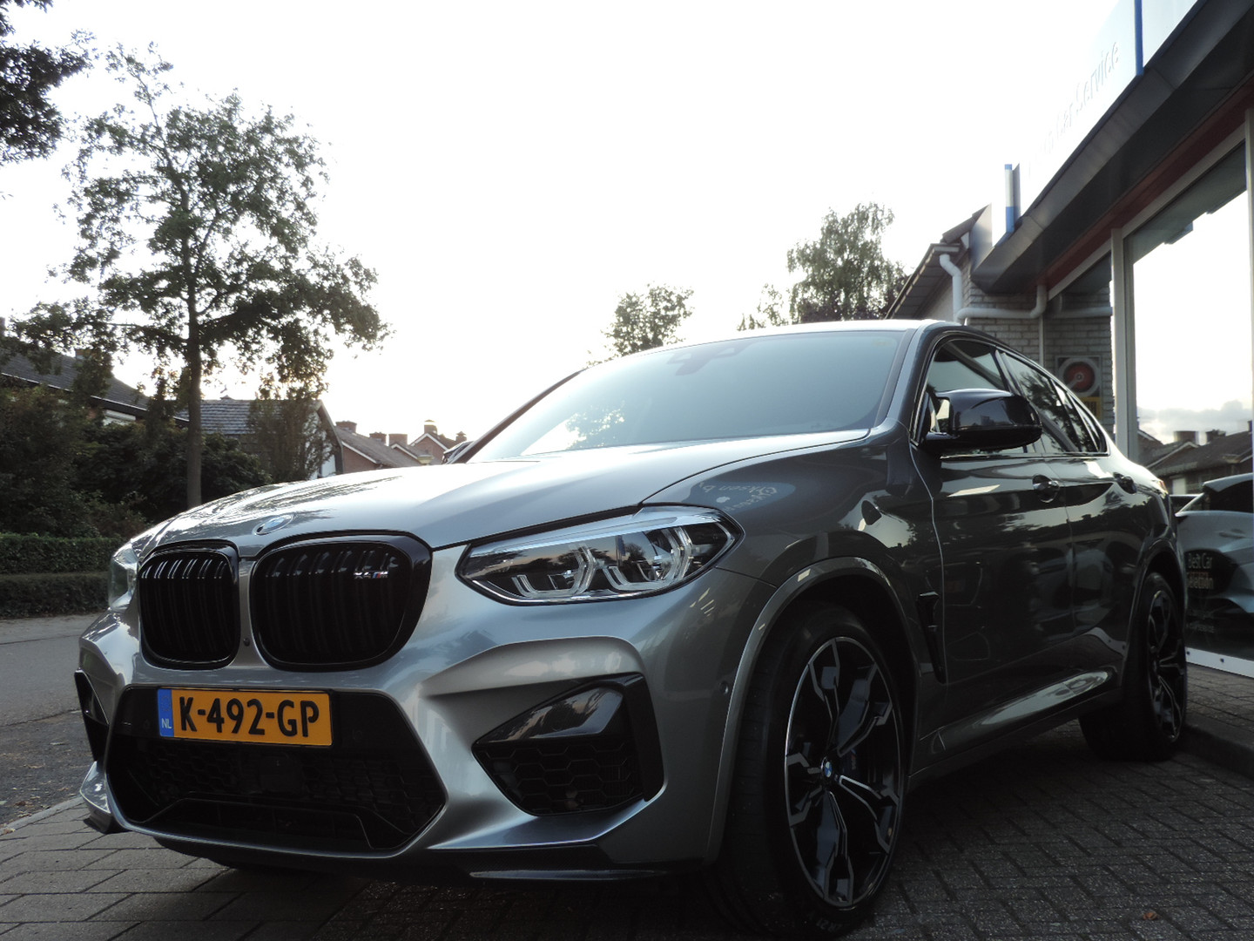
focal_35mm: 40
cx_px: 627
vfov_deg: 36.0
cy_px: 470
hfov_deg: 46.8
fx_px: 1449
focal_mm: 7.1
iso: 125
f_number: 3.3
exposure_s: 1/50
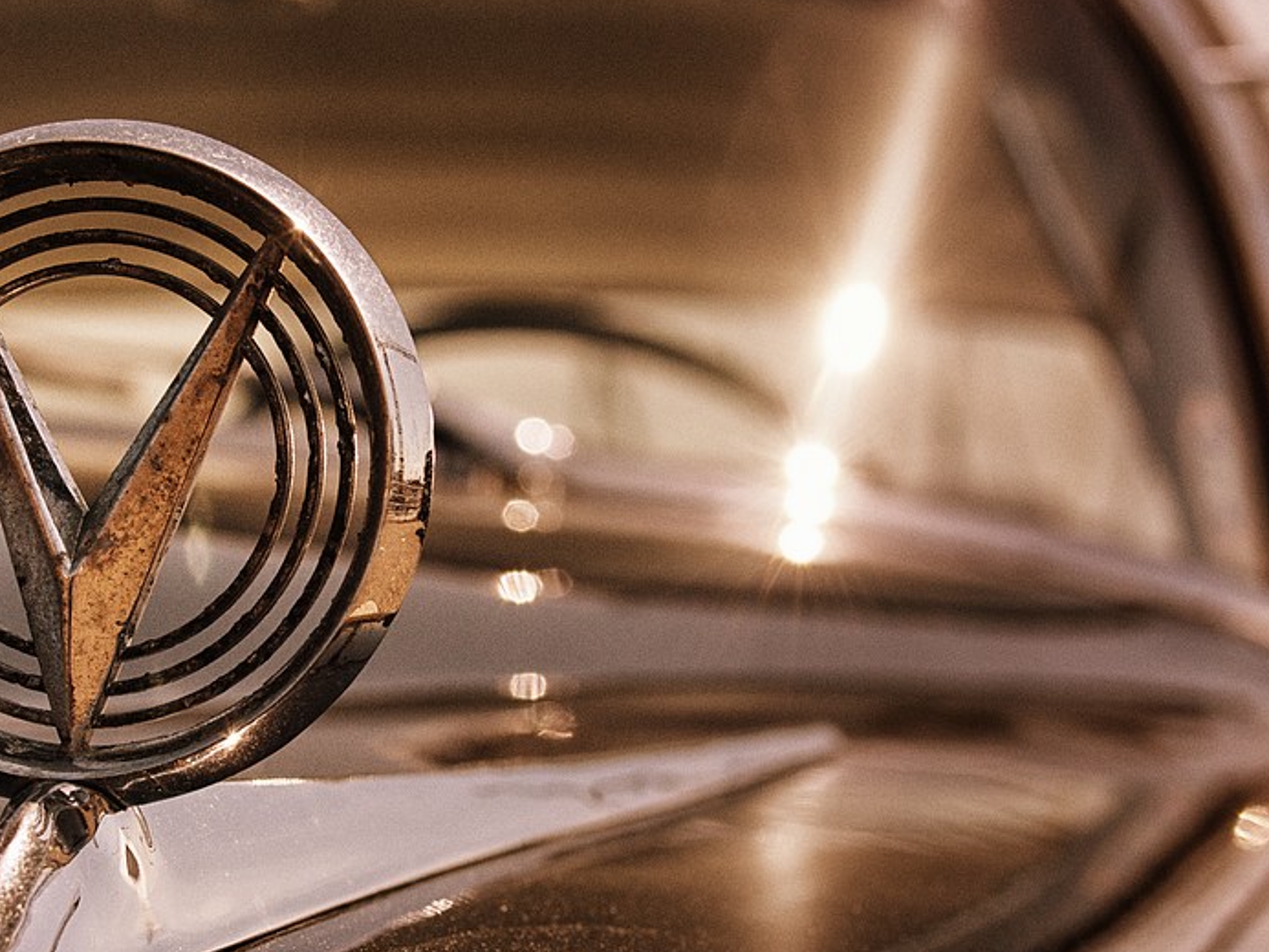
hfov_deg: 15.3
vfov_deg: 11.5
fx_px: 4730
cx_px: 526
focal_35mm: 129
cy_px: 484
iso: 400
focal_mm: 62
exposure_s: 1/1250
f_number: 9
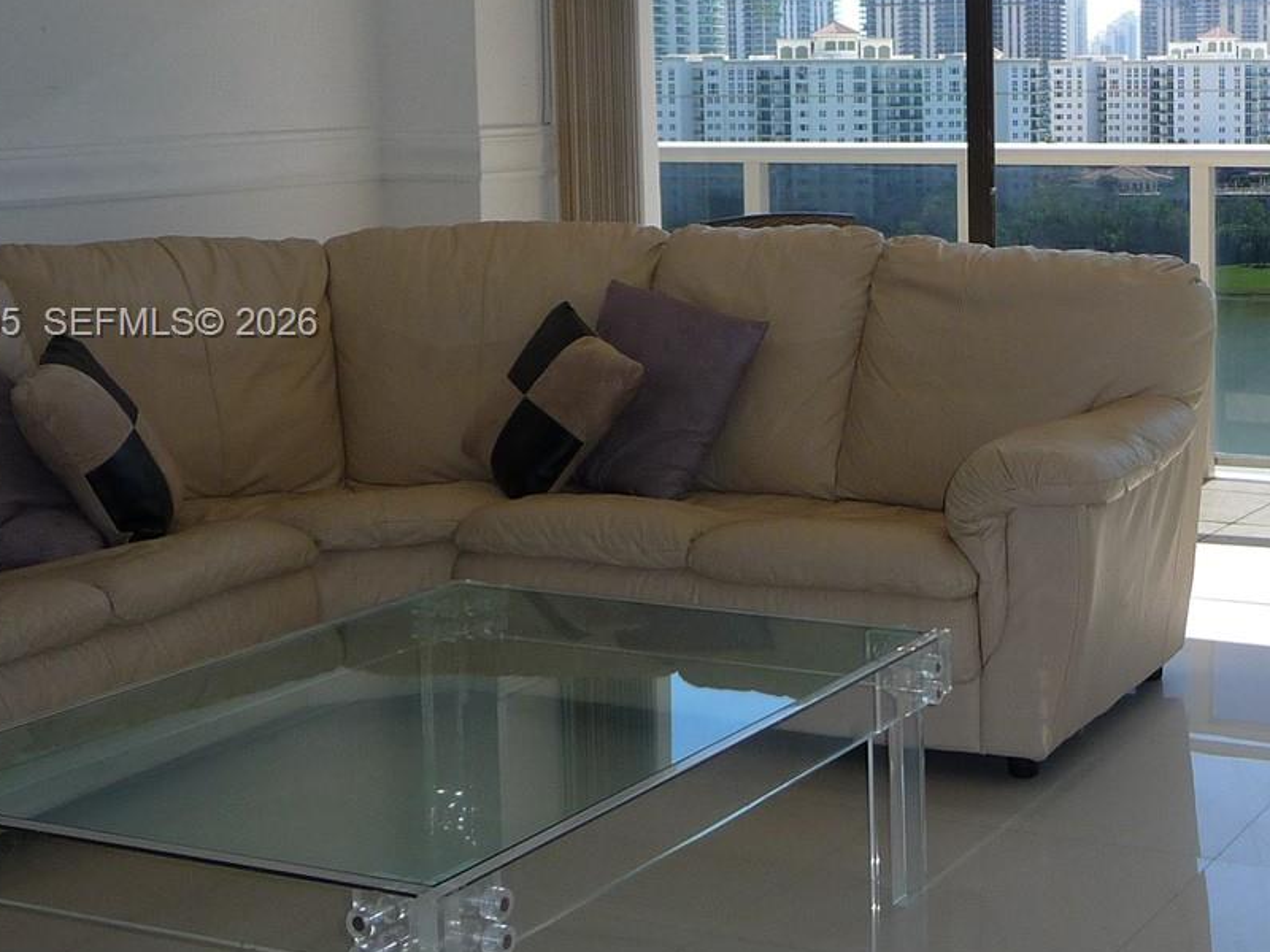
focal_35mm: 60
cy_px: 325
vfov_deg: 24.3
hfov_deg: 31.0
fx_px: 2201
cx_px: 1094
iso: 100
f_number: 3.4
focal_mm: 5
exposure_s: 1/500
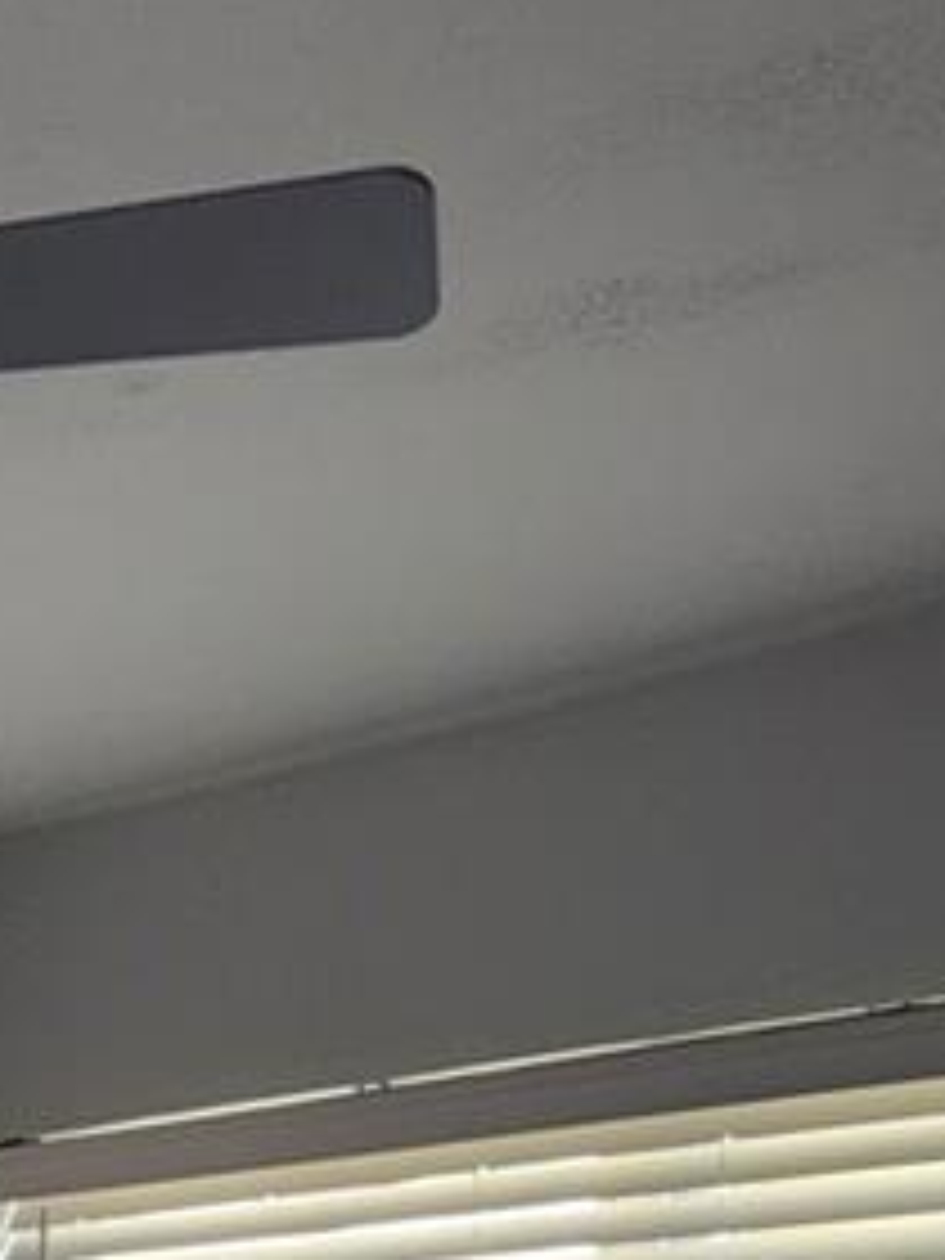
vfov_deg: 17.0
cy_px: 1971
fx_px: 3749
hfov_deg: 13.4
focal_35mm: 103
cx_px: -526
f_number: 1.78
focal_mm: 6.76
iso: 80
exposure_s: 1/234
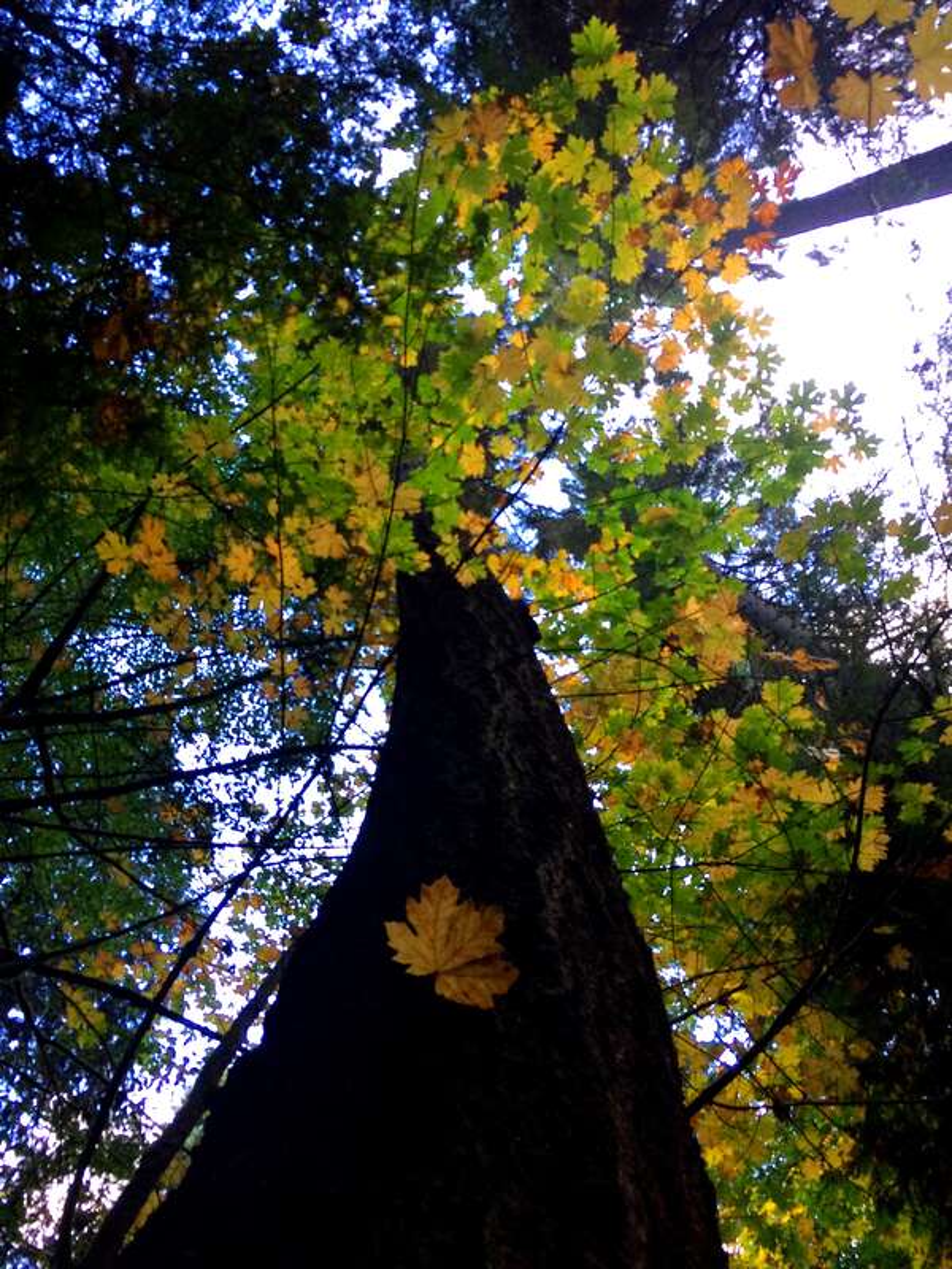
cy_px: 634
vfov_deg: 61.7
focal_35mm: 29
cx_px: 476
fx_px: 1063
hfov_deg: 48.2
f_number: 2.2
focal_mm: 4.15
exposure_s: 1/30
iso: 64
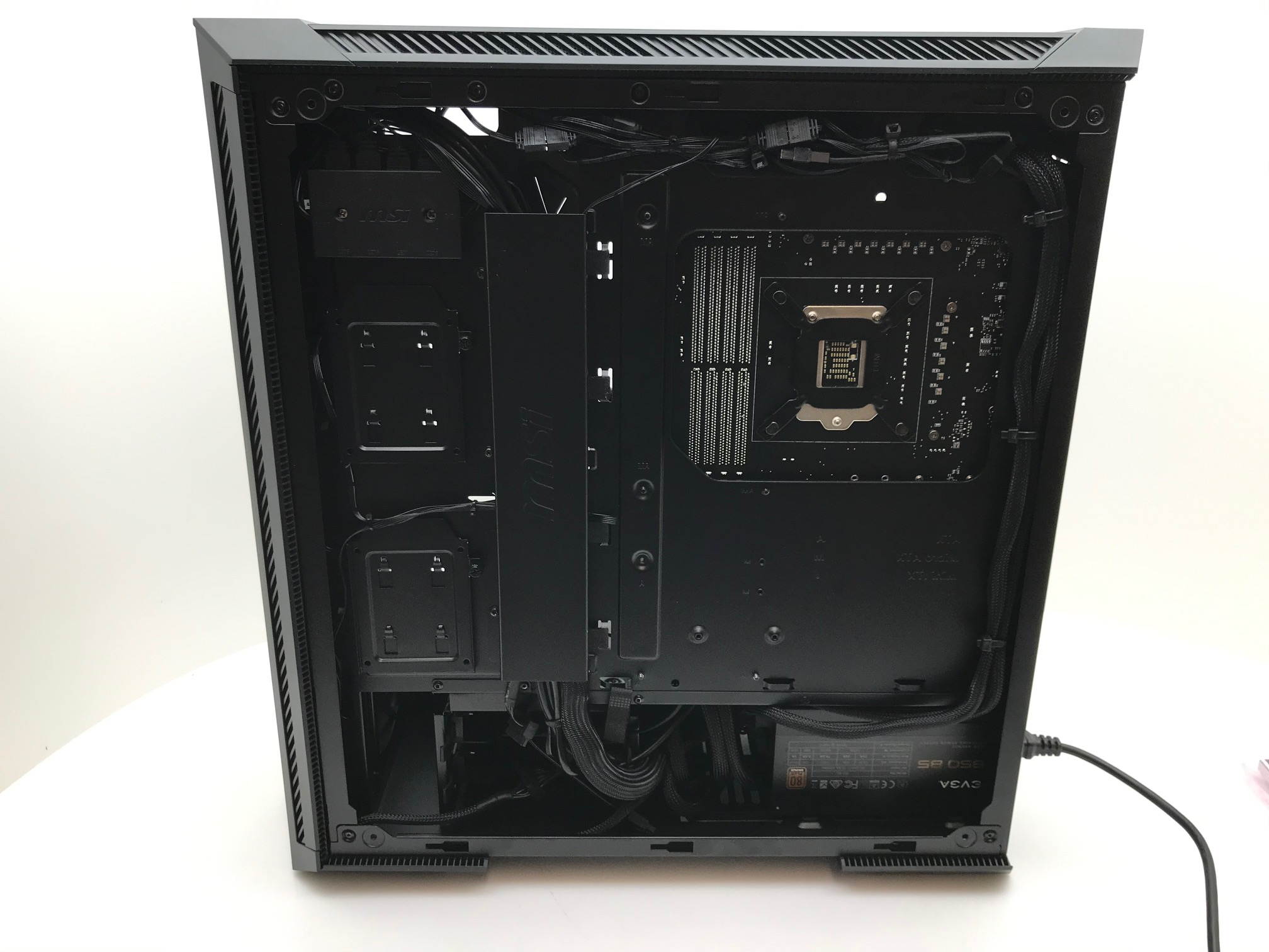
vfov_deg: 49.7
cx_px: 634
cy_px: 476
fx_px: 1026
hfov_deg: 63.4
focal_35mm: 28
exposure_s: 1/60
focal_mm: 3.99
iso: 25
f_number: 1.8
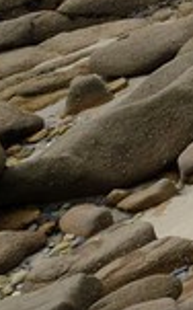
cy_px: -675
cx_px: 1415
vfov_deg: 9.2
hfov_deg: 4.2
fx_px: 1460
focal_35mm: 173
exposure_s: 1/250
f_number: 11
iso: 200
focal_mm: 16
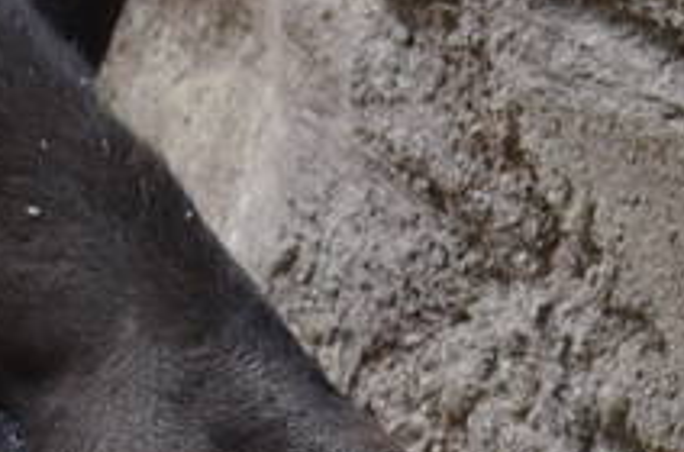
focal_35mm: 1043
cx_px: -1365
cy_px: 404
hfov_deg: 2.0
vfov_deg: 1.3
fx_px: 19758
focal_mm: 92
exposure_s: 1/500
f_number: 5.6
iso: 220
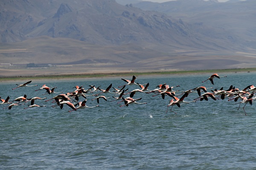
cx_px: 128
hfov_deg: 6.9
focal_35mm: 300
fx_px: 2133
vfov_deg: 4.6
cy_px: 85
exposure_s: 1/3200
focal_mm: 300
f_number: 7.1
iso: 400
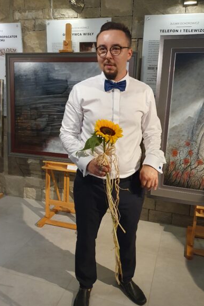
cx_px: 112
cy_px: 155
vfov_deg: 65.5
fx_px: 238
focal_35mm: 28
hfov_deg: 46.3
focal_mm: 4.32
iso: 400
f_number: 1.5
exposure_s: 1/50
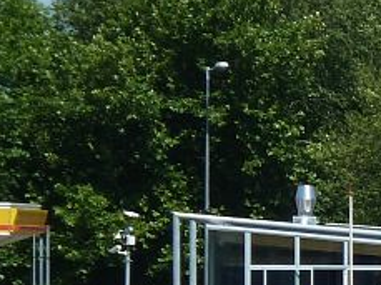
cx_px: 820
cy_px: 334
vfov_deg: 2.3
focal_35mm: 657
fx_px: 7220
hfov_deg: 3.0
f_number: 4.5
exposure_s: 1/400
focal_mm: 24.1
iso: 80
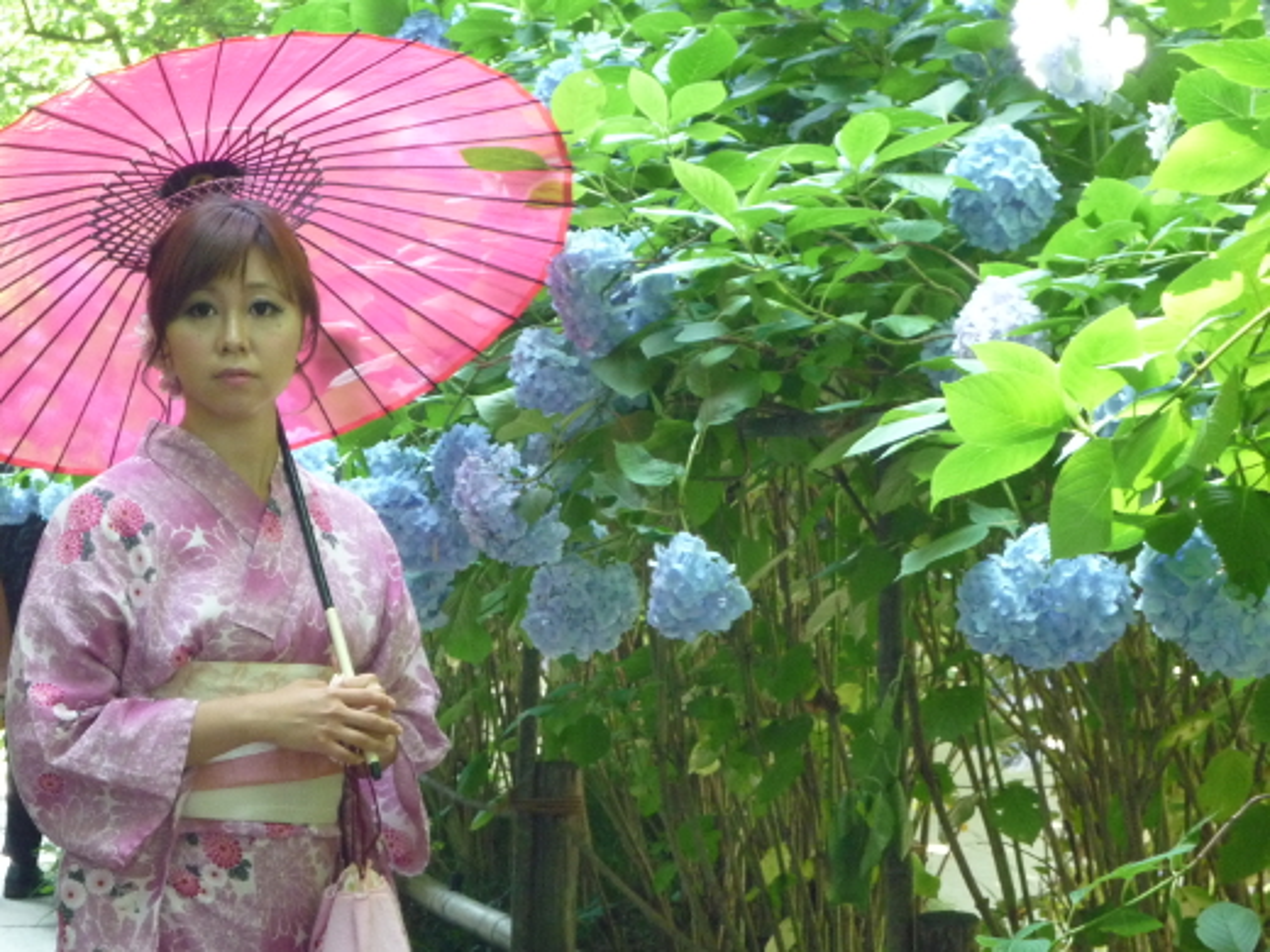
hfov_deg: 15.2
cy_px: 476
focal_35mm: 130
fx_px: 4769
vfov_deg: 11.4
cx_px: 635
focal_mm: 19.2
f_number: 5.7
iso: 400
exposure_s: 1/30
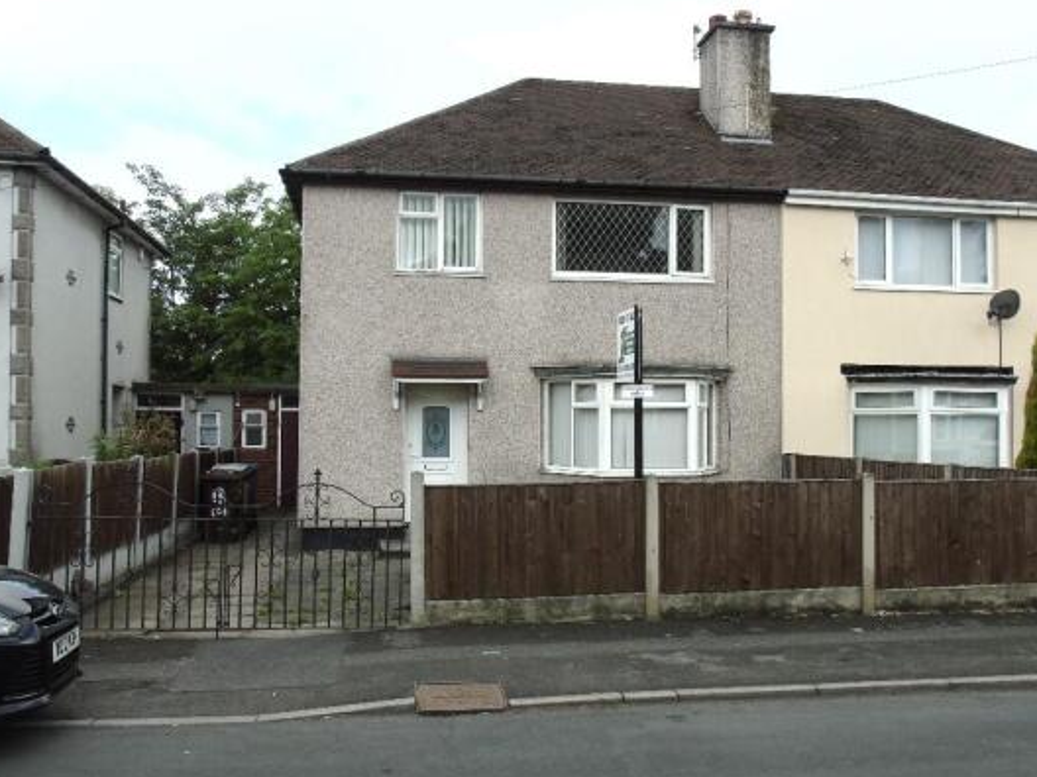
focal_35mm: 32
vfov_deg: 44.2
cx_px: 547
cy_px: 397
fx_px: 959
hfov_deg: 56.8
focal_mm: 5.2
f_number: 3.8
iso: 80
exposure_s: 1/320
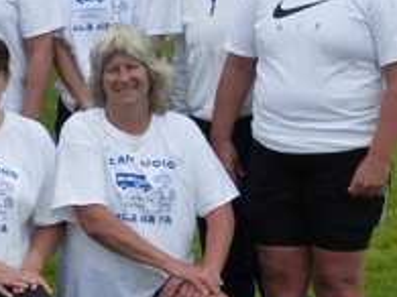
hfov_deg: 12.5
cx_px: -254
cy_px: 151
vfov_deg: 10.0
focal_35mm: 148
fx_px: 1696
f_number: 4.5
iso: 200
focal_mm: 6.9
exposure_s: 1/800
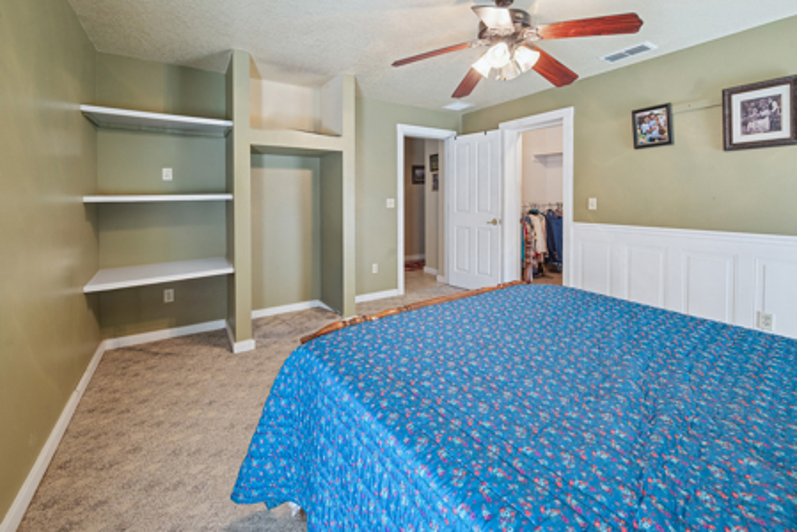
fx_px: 310
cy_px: 266
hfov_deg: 104.2
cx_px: 398
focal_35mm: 14
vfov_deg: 81.3
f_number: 8
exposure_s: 1/8
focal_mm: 14
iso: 400
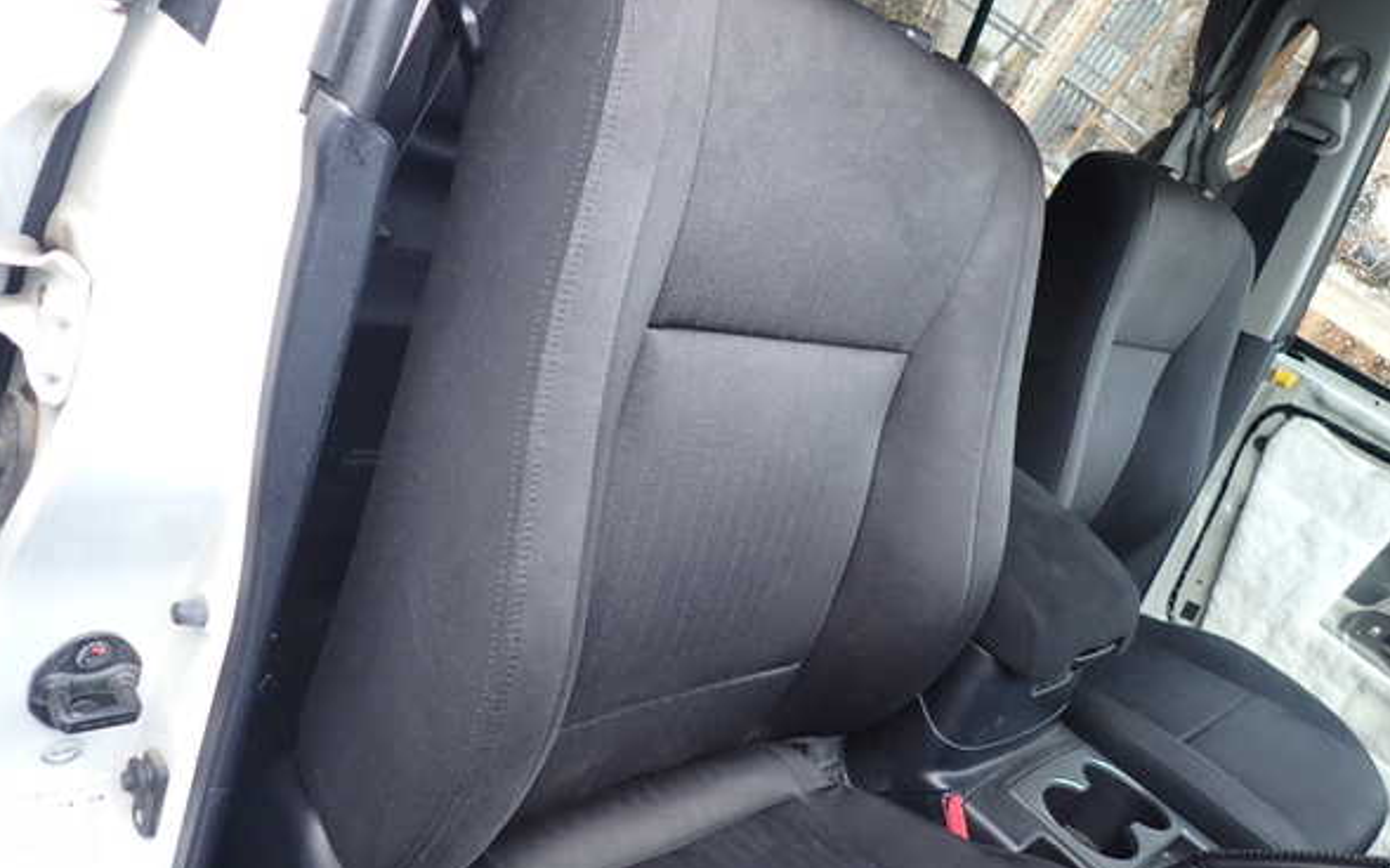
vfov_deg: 46.0
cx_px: 687
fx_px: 1023
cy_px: 413
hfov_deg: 68.4
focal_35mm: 27
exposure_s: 1/60
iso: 200
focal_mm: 4.5
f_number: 2
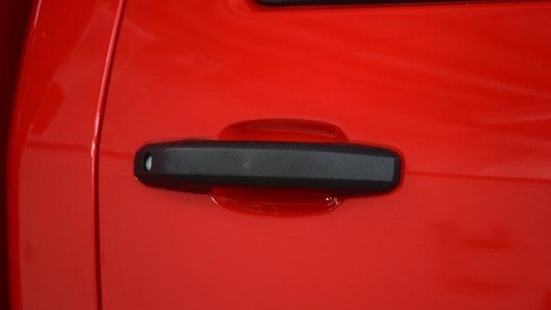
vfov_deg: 10.0
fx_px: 1767
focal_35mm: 121
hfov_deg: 17.7
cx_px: 278
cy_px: 146
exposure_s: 1/40
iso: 1600
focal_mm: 70
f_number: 4.5
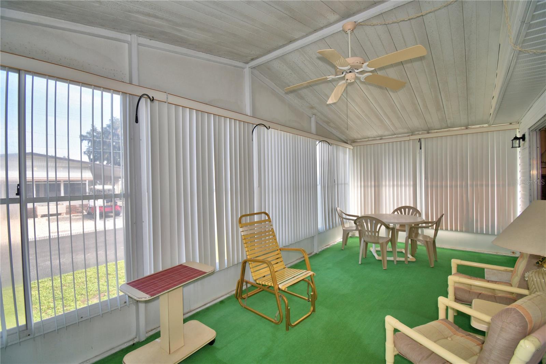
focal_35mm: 15
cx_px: 273
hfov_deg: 100.4
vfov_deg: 77.3
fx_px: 227
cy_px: 182
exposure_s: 1/100
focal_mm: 10
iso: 100
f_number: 4.5
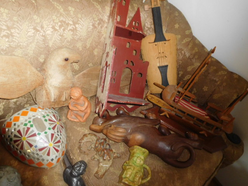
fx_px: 179
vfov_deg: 54.9
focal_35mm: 25
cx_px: 124
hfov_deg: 69.4
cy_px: 93
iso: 280
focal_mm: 4.5
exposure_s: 1/30
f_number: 3.4
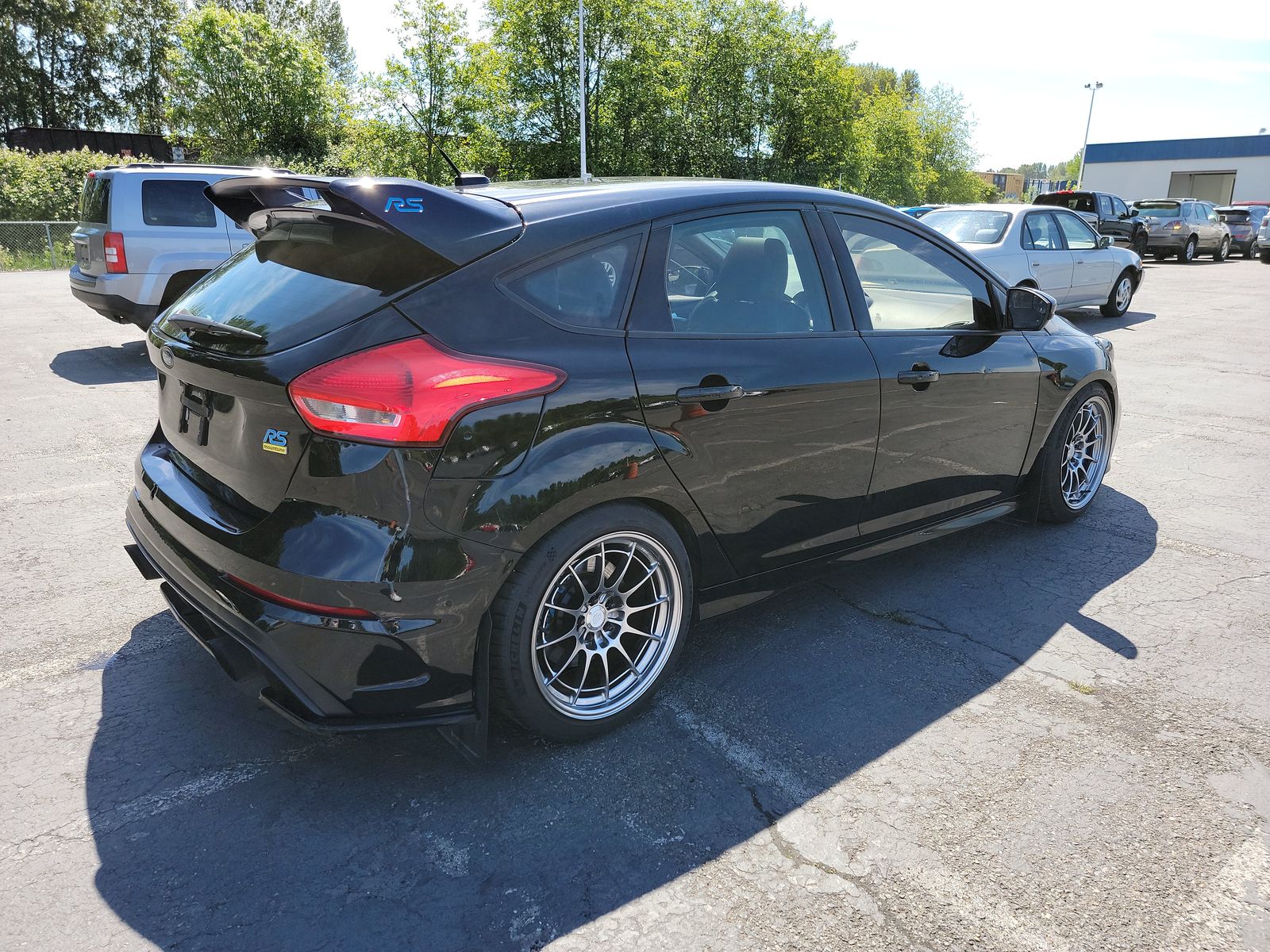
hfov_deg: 71.6
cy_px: 476
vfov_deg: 56.8
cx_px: 635
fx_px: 881
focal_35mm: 24
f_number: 1.8
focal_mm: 6.7
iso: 50
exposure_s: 1/340
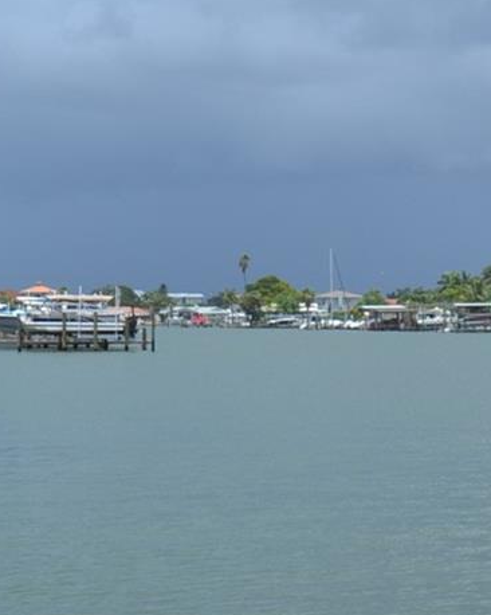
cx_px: 244
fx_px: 2145
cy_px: 470
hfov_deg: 13.1
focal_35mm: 118
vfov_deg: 16.2
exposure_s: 1/250
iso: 100
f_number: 8
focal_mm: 24
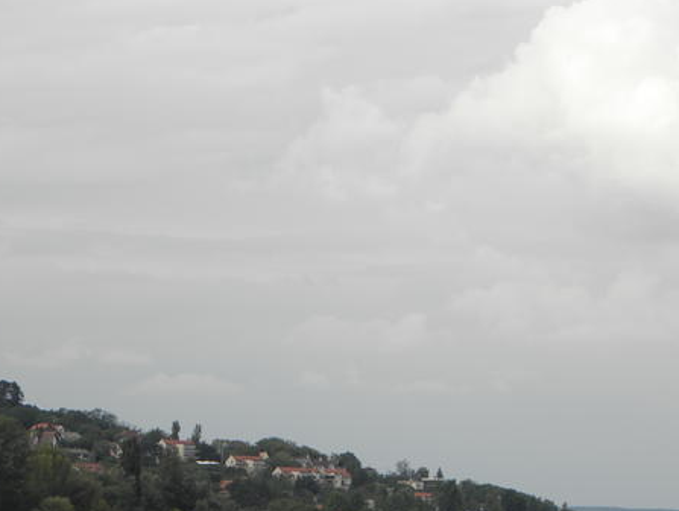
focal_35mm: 206
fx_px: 4044
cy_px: 347
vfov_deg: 7.2
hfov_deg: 9.6
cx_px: 439
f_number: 5
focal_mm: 25.65
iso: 64
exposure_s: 1/250
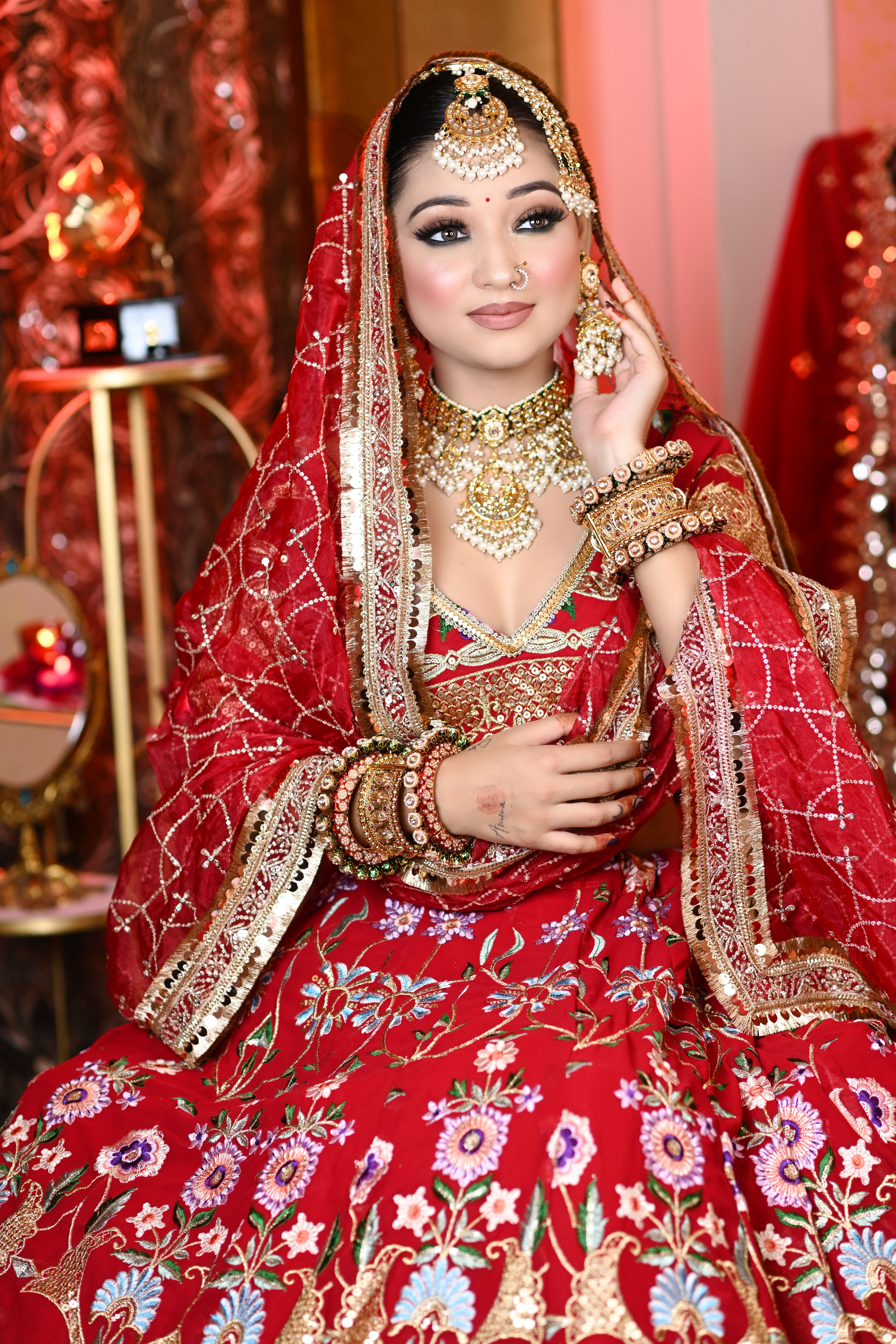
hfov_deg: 16.1
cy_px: 672
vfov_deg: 23.9
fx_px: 3173
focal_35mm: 85
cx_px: 448
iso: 200
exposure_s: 1/200
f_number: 2.5
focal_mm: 85
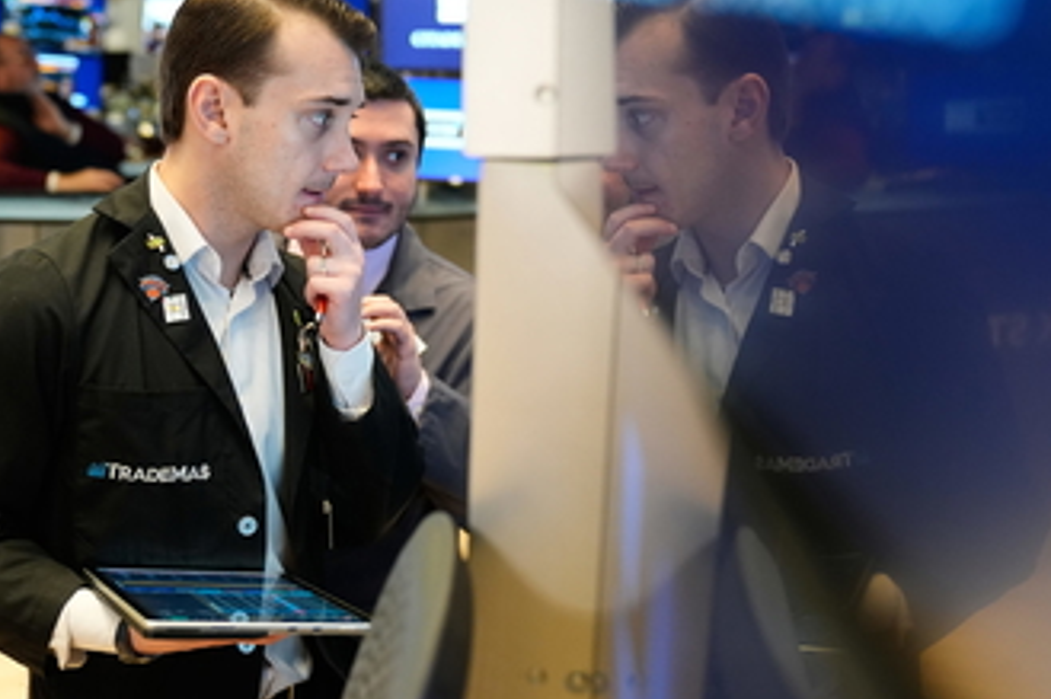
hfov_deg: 40.3
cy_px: 361
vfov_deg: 27.5
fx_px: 1430
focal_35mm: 49
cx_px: 486
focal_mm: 42
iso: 3200
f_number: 2.8
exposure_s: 1/125
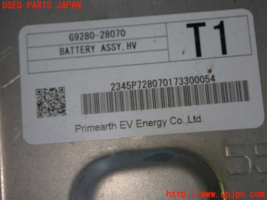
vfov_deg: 19.1
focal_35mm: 77
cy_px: 100
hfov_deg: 25.3
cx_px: 134
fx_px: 594
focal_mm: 13.65
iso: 200
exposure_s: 1/80
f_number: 4.1
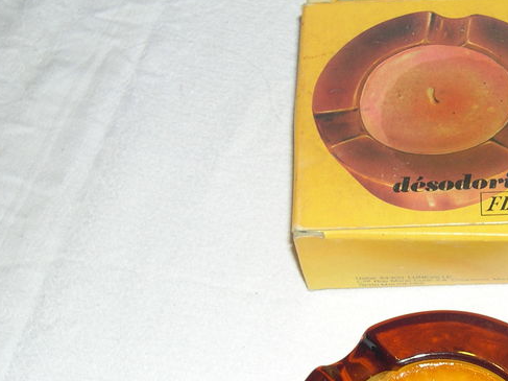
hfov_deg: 24.5
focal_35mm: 78
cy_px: 288
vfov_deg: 18.8
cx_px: 425
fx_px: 1144
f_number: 2.8
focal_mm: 8
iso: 100
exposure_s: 1/60
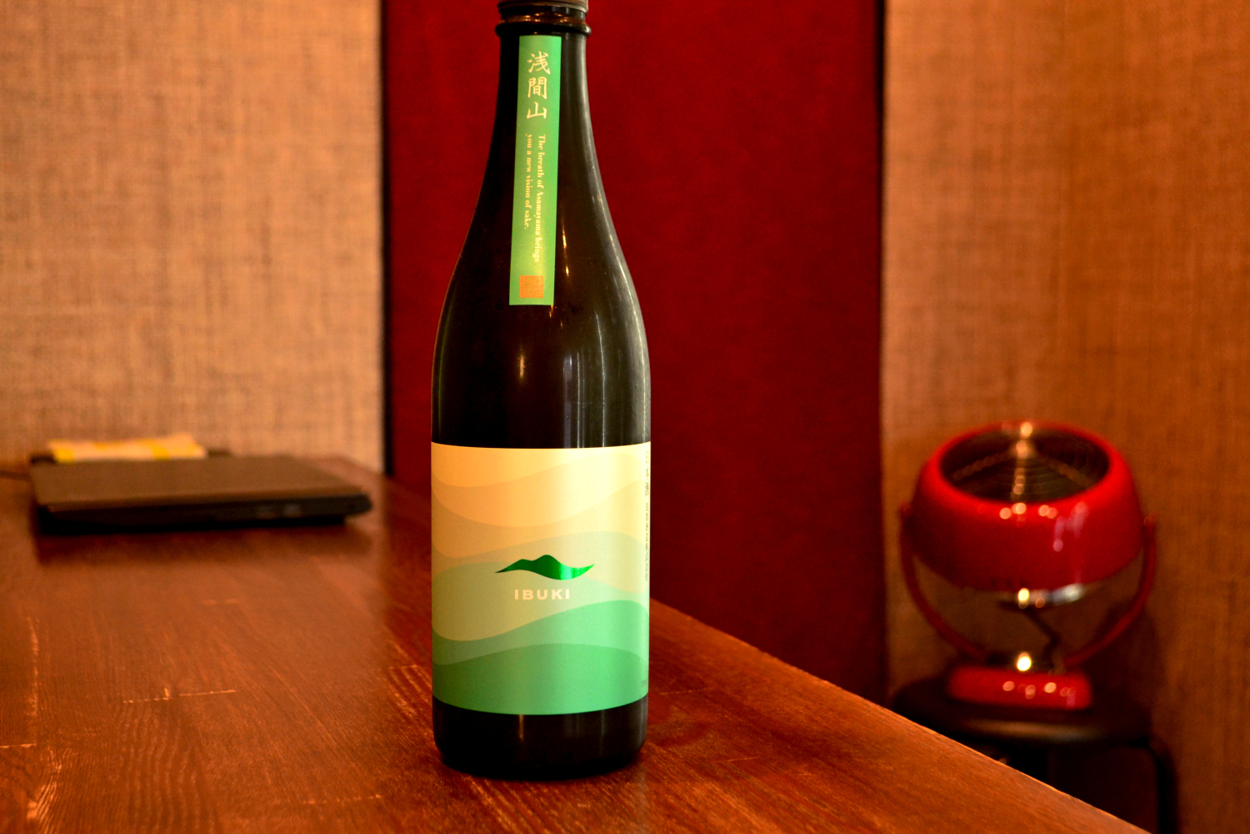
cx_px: 625
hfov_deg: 41.1
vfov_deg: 28.1
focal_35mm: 48
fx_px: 1667
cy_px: 417
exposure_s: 1/50
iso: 1600
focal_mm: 32
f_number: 4.8
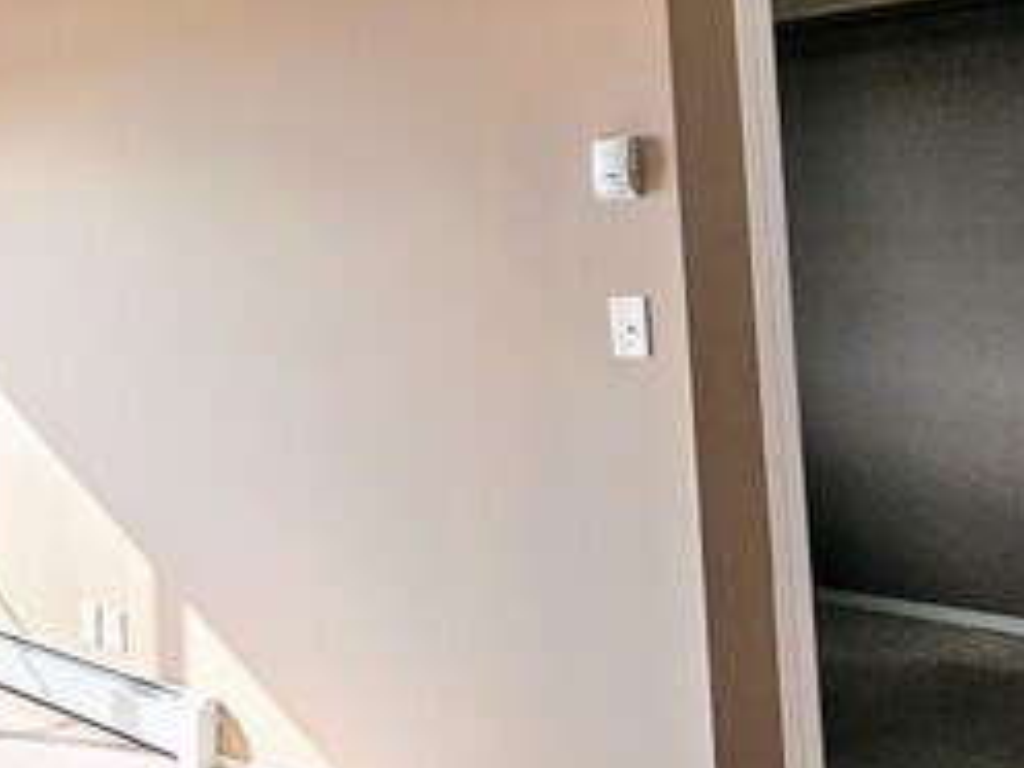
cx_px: -54
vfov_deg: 33.5
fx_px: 1242
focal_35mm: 42
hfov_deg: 38.5
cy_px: 173
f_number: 2.2
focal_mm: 2.2
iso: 50
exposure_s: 1/202
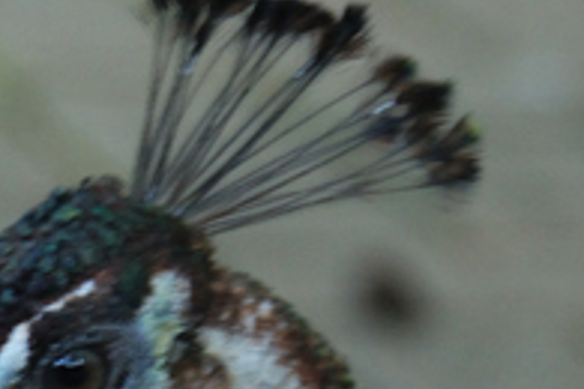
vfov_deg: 2.3
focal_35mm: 604
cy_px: 464
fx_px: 9797
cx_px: -162
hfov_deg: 3.4
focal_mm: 112
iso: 900
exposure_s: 1/30
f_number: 5.6
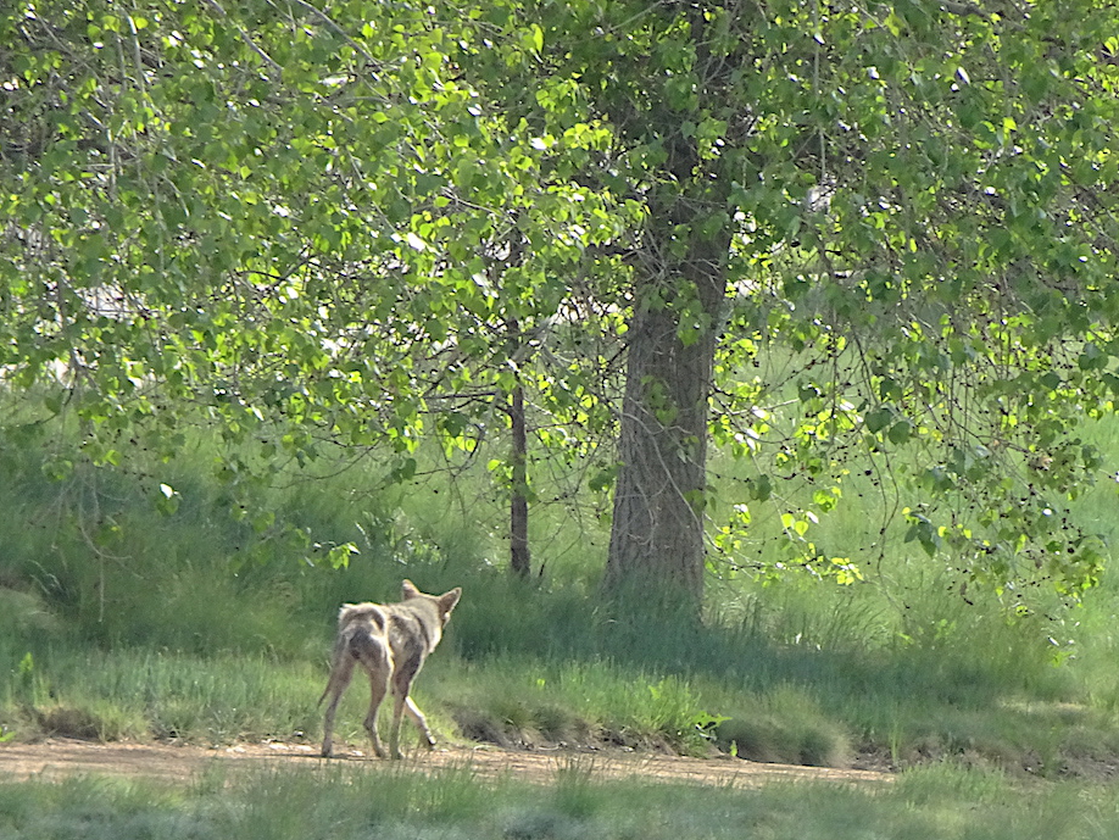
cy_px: 677
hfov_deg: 3.0
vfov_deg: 2.3
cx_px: 818
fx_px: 21244
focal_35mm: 657
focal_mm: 64.38
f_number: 7.1
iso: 200
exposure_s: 1/200
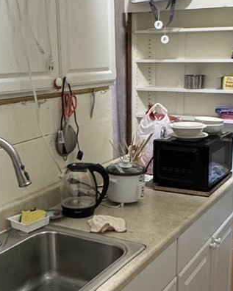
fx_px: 457
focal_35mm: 53
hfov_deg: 28.6
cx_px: 120
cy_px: 156
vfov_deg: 35.3
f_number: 2.2
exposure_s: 1/60
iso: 500
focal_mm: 2.22
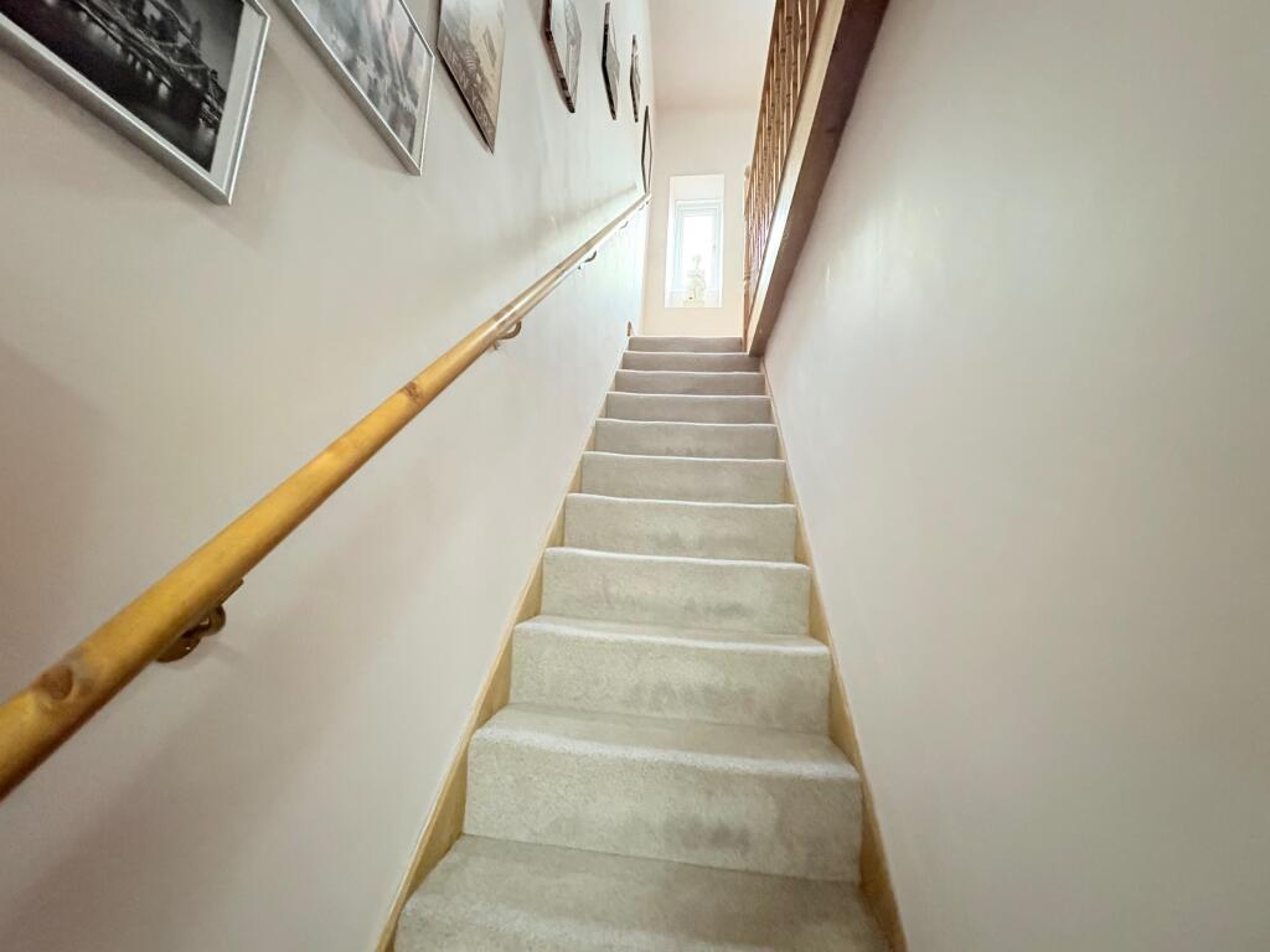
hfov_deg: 102.1
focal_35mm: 14
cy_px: 476
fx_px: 514
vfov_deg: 85.7
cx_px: 635
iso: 1000
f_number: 2.2
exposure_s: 1/41
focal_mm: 2.22
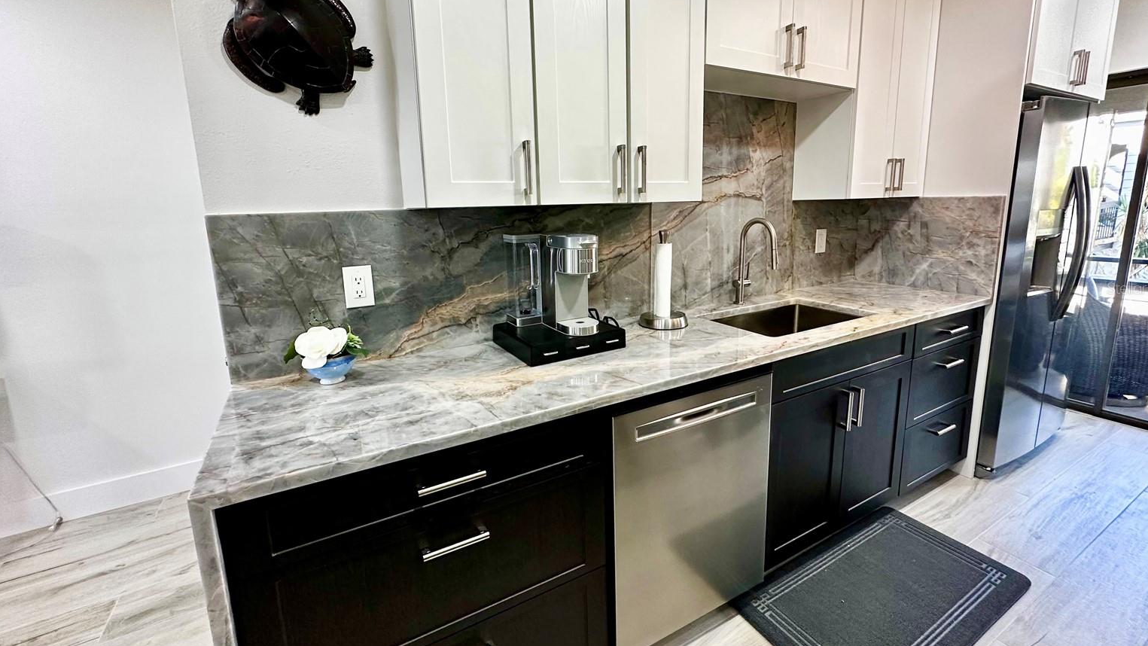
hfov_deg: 99.4
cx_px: 576
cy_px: 288
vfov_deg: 66.9
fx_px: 487
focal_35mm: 16
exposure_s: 1/120
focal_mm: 2.22
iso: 250
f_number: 2.2
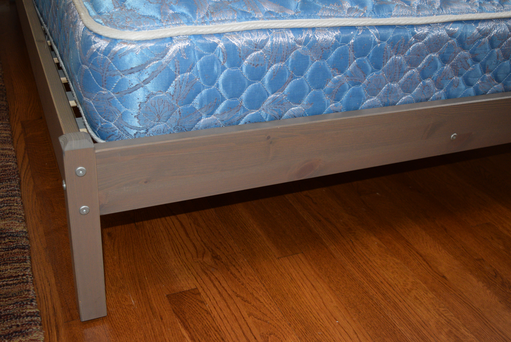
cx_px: 256
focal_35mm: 39
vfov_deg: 34.3
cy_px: 171
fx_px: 554
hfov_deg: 49.5
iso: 1400
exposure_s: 1/60
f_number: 4
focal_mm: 26
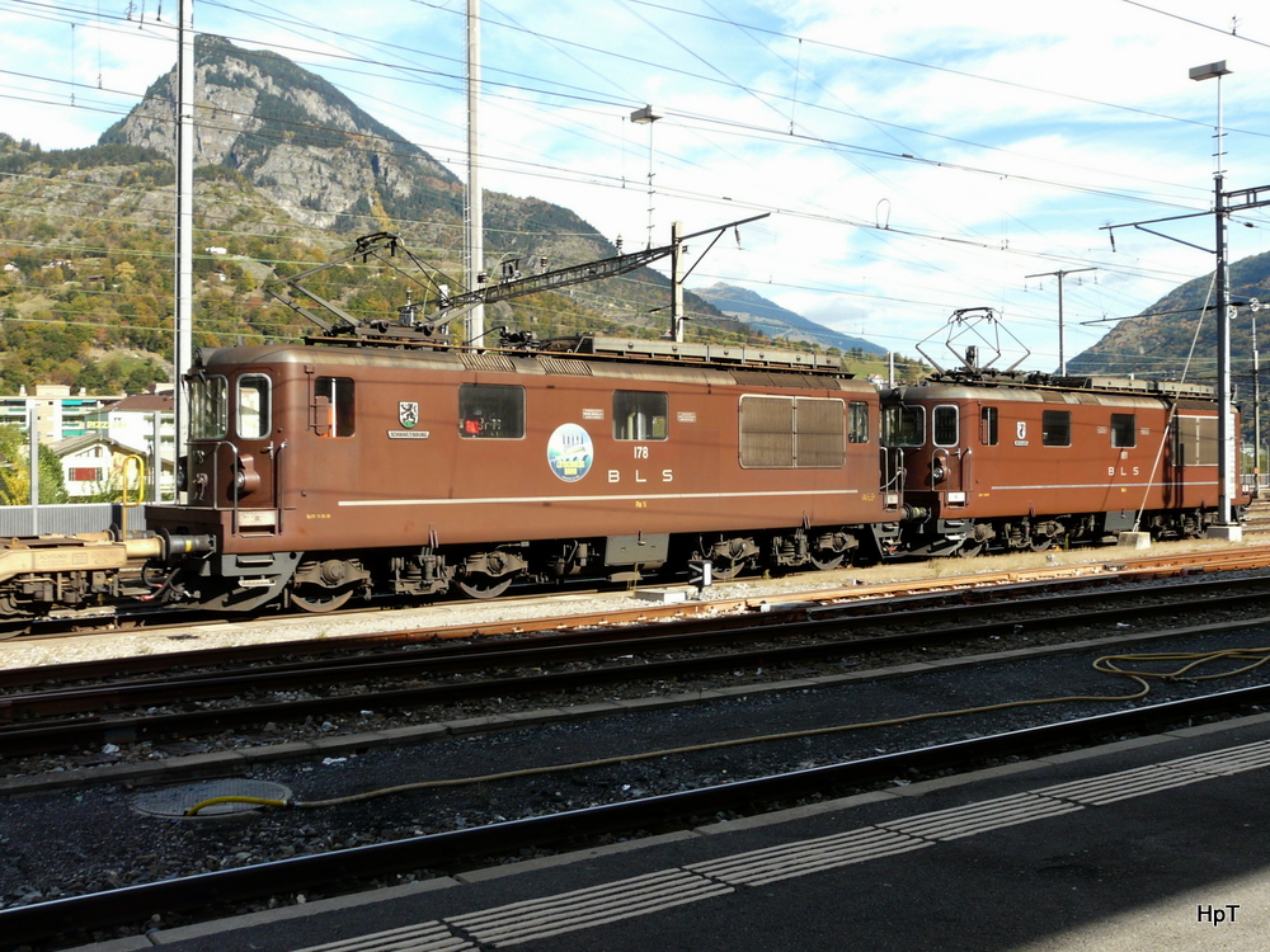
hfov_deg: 52.6
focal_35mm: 35
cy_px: 476
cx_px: 635
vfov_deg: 40.7
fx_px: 1284
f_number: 5
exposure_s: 1/200
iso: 100
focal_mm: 5.7
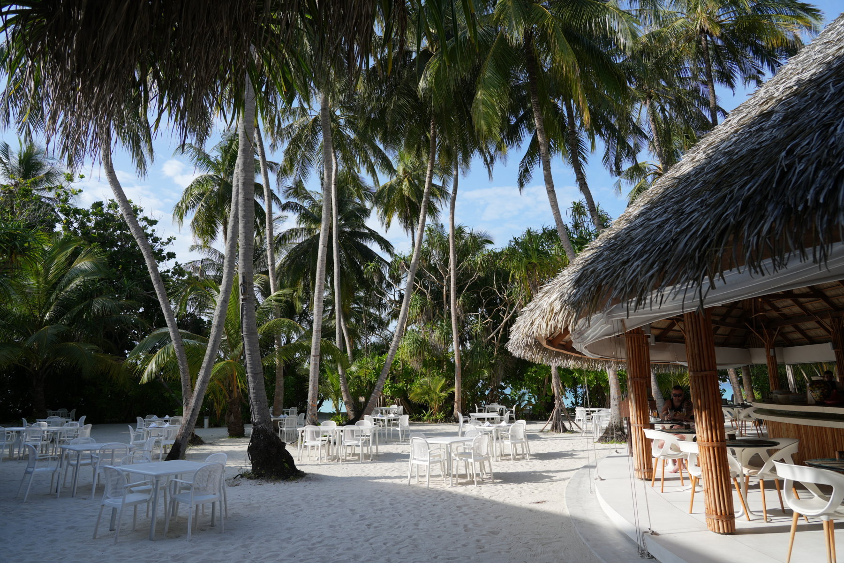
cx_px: 422
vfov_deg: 53.1
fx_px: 563
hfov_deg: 73.7
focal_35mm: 24
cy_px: 282
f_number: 5.6
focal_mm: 24
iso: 200
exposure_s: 1/640
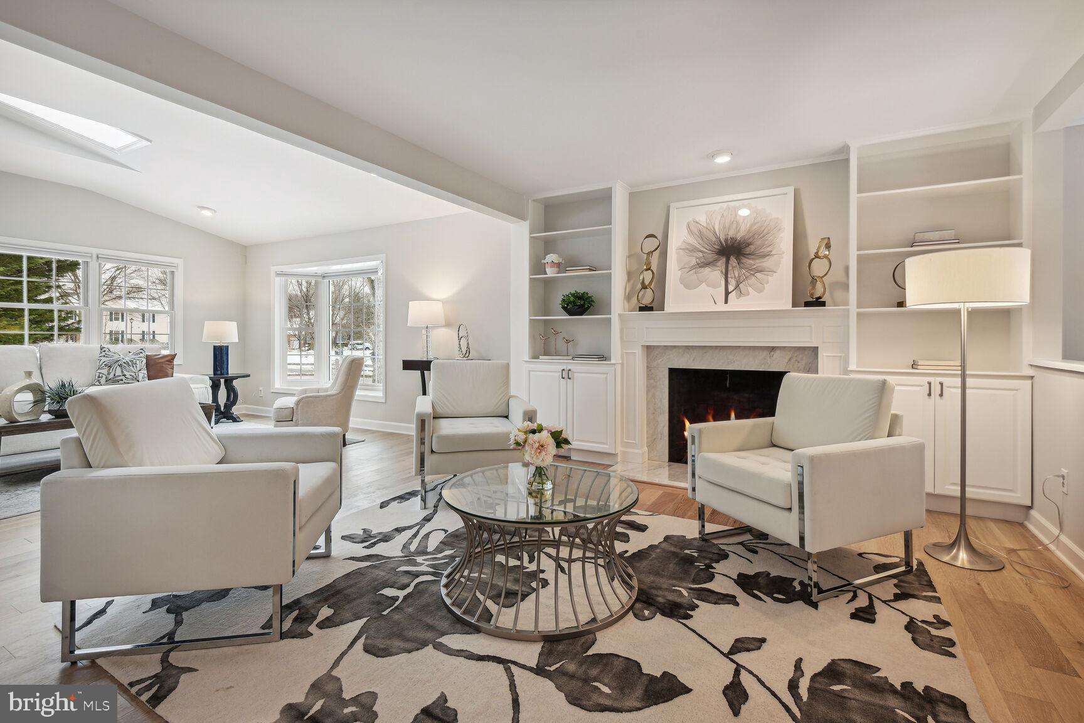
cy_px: 362
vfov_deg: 73.7
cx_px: 542
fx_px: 482
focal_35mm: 16
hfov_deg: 96.7
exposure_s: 1/13
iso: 400
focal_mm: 16
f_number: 8
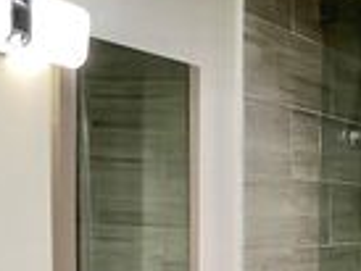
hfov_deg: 19.8
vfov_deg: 15.0
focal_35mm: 95
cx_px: 390
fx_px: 992
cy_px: 330
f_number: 1.8
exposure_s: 1/60
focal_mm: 4.25
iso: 200
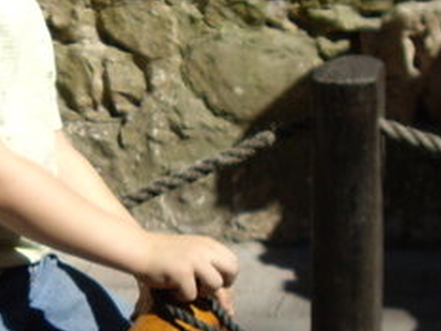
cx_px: 27
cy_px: 181
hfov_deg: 11.7
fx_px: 2140
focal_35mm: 168
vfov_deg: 8.8
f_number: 2.7
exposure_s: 1/1000
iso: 50
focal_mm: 6.2
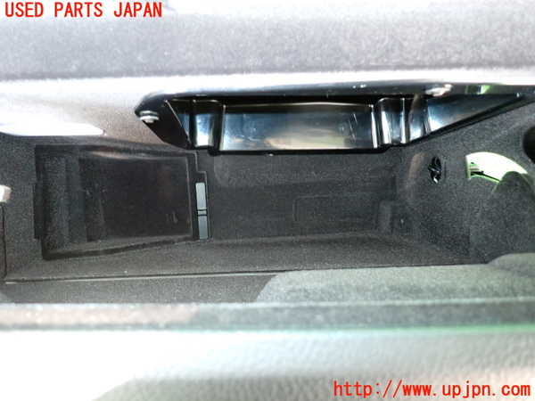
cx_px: 268
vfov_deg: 54.9
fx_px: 386
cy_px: 200
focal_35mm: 25
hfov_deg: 69.4
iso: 800
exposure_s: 1/25
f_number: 2
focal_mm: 4.5
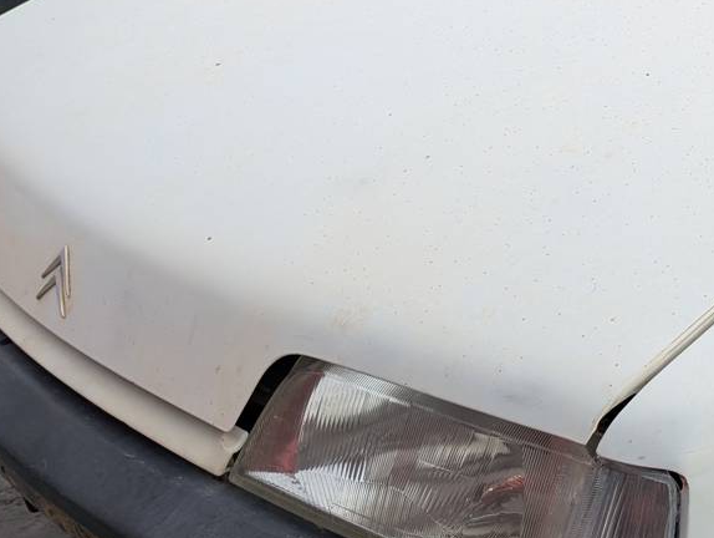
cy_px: 201
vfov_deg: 24.4
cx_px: 777
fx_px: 1239
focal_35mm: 60
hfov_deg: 29.2
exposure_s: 1/1414
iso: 78
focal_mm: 6.81
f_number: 1.85
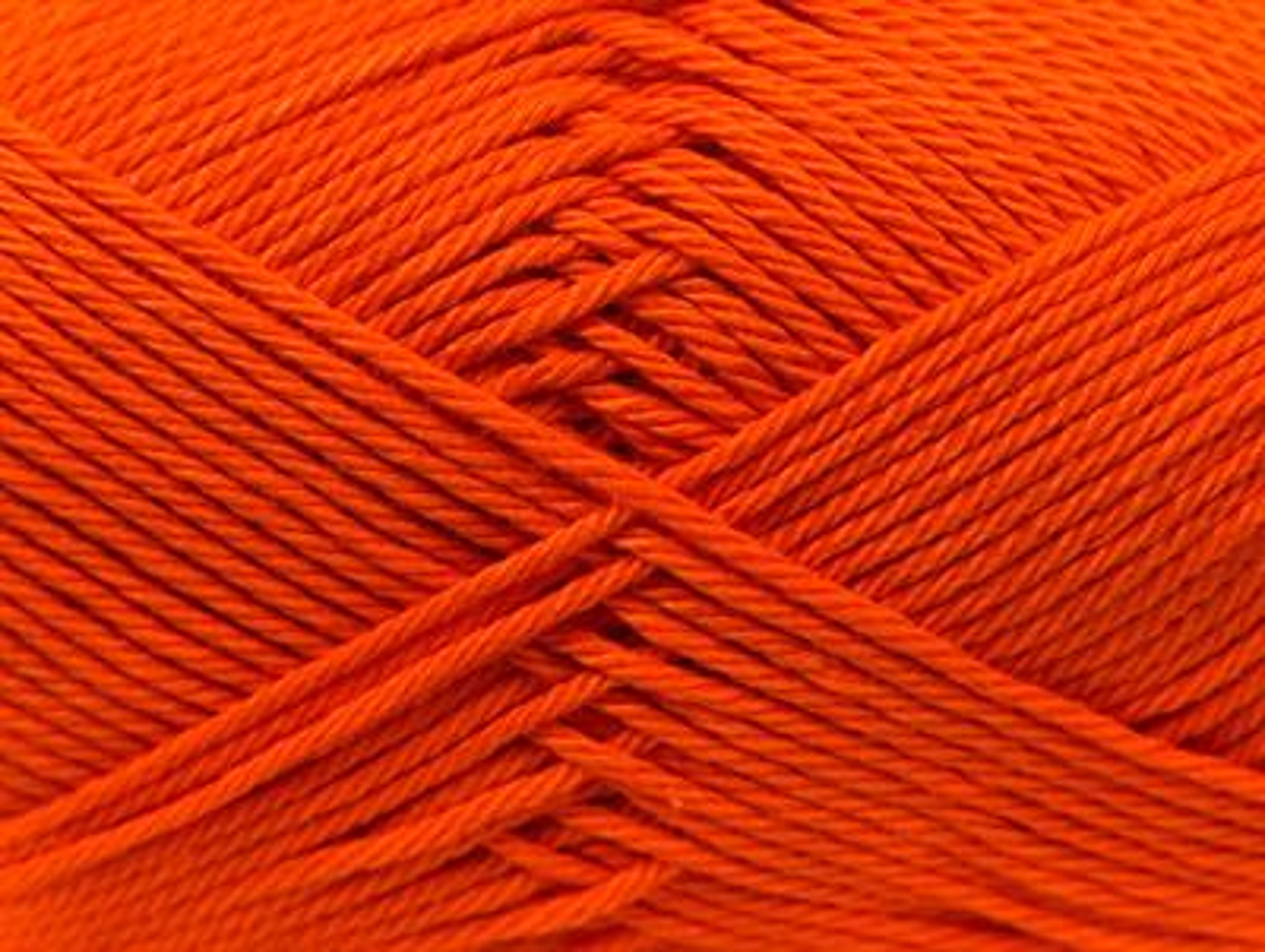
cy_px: 476
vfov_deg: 15.0
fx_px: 3622
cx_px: 632
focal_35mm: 99
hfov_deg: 19.8
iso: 200
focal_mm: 20.29
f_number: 2.9
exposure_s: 1/18.8
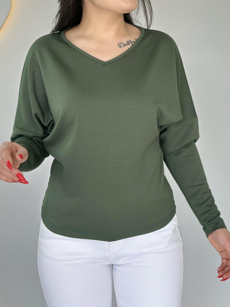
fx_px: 620
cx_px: 116
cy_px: 97
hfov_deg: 21.0
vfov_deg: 27.6
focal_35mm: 70
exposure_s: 1/177
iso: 80
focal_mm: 6.86
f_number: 1.78
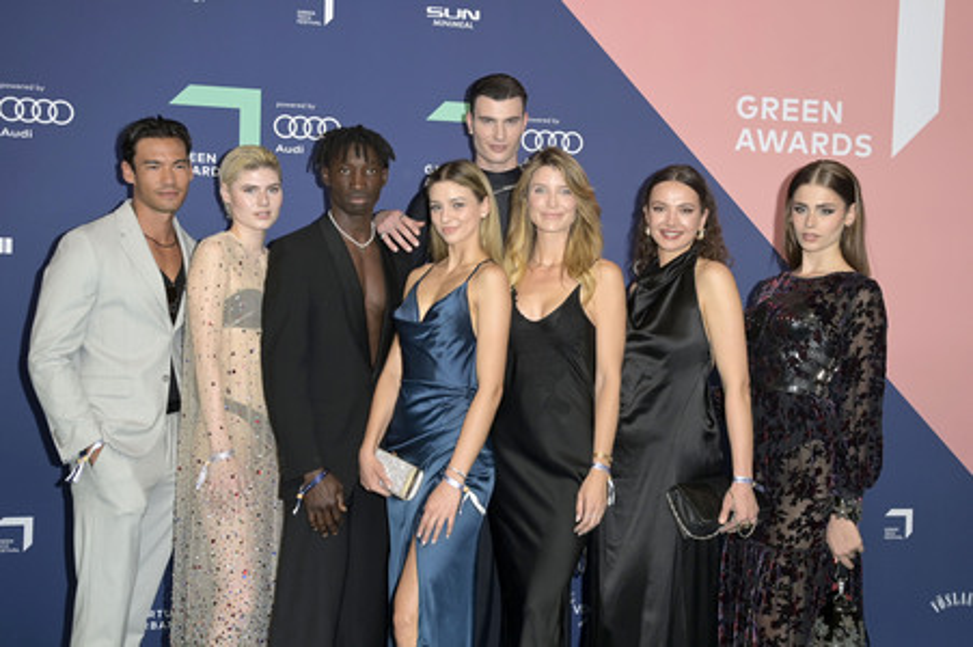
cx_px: 486
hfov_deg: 50.7
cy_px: 324
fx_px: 1026
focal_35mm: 38
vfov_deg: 35.0
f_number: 5.6
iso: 800
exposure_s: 1/250
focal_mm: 38
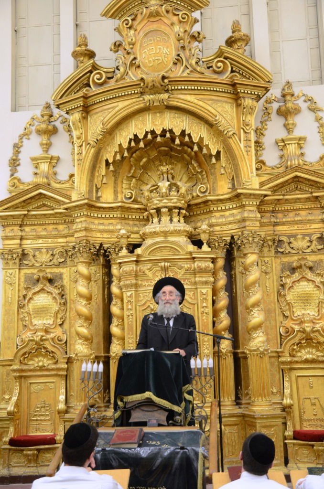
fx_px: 529
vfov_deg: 49.6
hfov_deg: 34.1
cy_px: 244
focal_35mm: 39
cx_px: 162
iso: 1250
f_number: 4.2
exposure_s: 1/200
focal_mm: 26
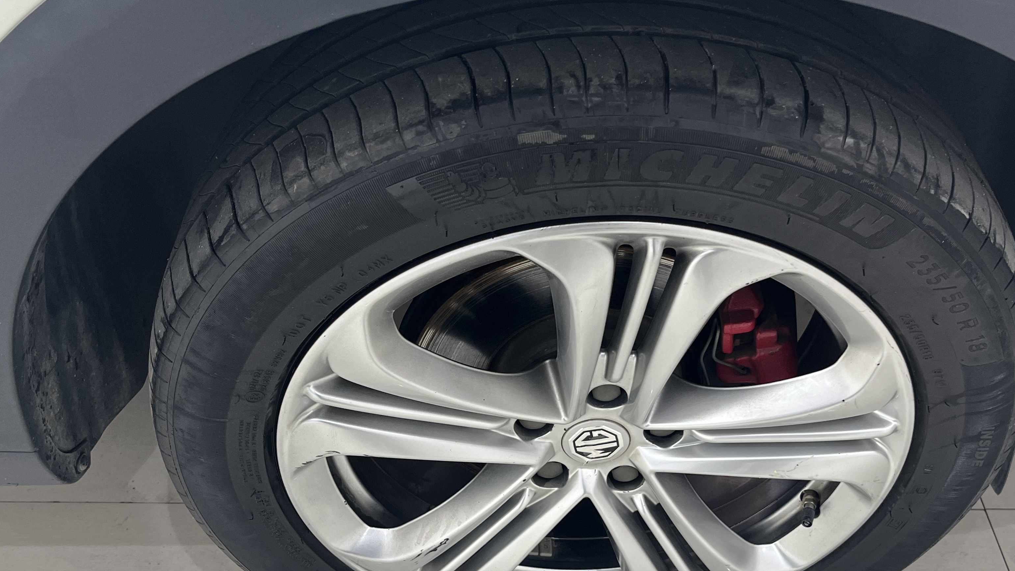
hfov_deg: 53.9
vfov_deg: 31.7
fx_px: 996
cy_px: 391
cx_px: 571
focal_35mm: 37
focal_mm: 5.1
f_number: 1.6
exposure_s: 1/100
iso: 100
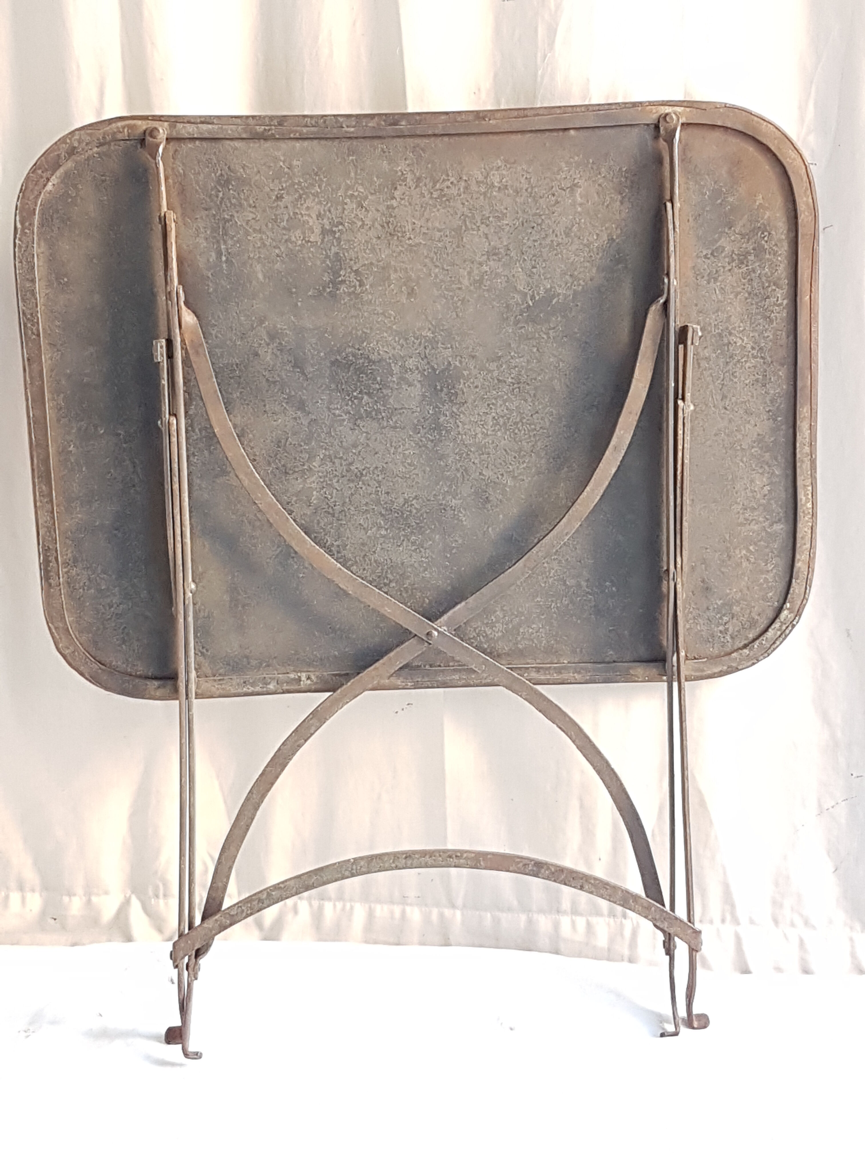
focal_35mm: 26
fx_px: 866
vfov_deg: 67.3
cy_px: 576
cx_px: 432
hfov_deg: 53.1
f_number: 1.7
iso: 100
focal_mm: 4.2
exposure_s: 1/50
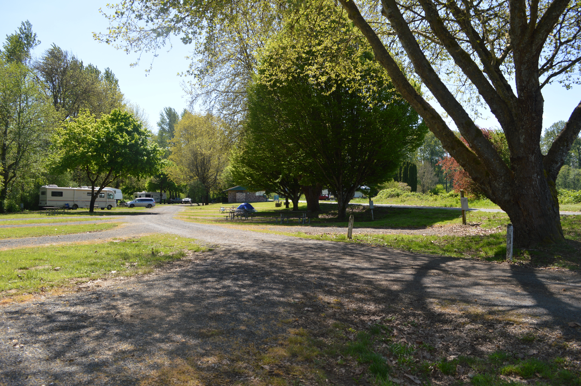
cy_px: 193
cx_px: 290
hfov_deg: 67.4
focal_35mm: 27
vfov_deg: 47.8
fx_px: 435
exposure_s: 1/200
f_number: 6.3
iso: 100
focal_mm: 18
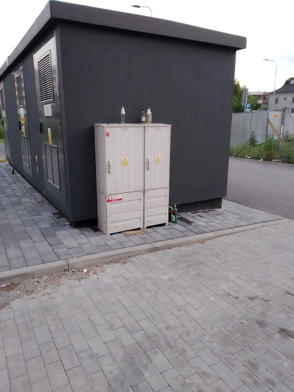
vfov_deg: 67.3
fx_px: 294
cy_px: 196
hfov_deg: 53.1
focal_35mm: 26
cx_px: 147
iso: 200
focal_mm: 3.82
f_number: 2.2
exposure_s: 1/33
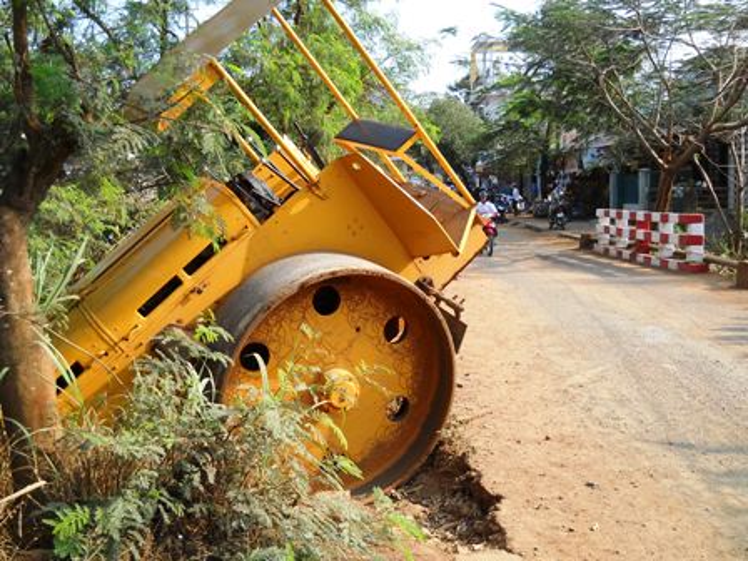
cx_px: 374
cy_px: 280
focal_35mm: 41
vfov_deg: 35.1
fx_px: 886
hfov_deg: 45.8
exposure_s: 1/320
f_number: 3.1
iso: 80
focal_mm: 6.72
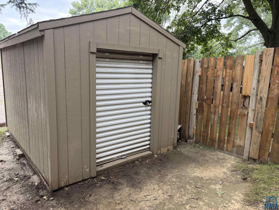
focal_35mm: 26
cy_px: 105
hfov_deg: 67.3
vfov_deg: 53.1
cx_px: 140
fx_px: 210
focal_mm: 5.96
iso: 50
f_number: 1.6
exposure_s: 1/425
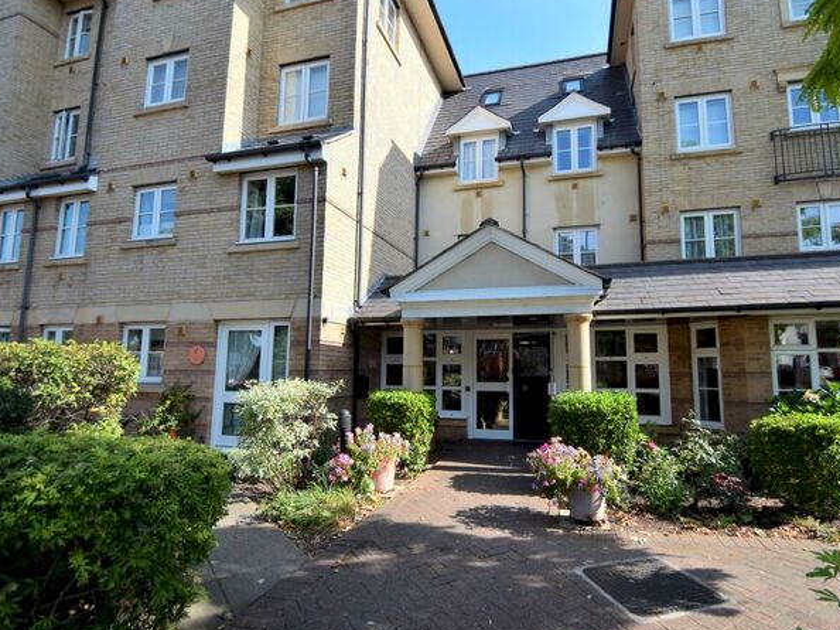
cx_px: 472
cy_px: 322
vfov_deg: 74.7
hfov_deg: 90.6
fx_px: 412
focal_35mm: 17
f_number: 4.8
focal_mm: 10
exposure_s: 1/1500
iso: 400
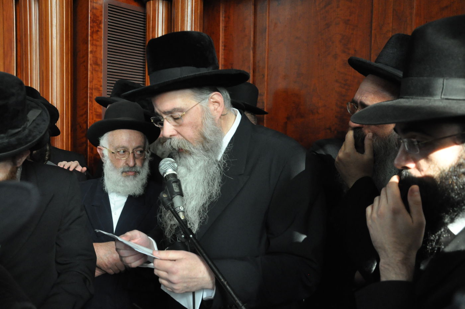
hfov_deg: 53.2
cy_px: 154
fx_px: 464
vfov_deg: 36.8
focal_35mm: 36
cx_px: 232
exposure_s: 1/80
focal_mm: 24
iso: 2000
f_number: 5.6
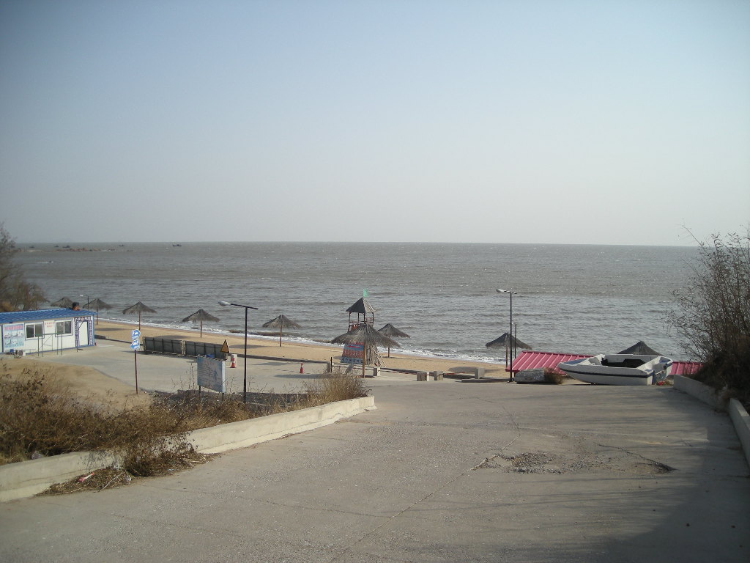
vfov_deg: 40.7
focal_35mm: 35
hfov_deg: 52.6
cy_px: 282
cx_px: 375
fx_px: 758
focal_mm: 5.7
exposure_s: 1/290
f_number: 5.7
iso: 50
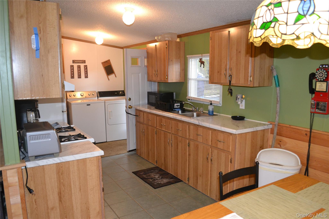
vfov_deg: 47.9
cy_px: 110
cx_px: 164
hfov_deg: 67.4
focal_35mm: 27
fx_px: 247
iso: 1250
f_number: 3.5
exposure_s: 1/60
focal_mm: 18
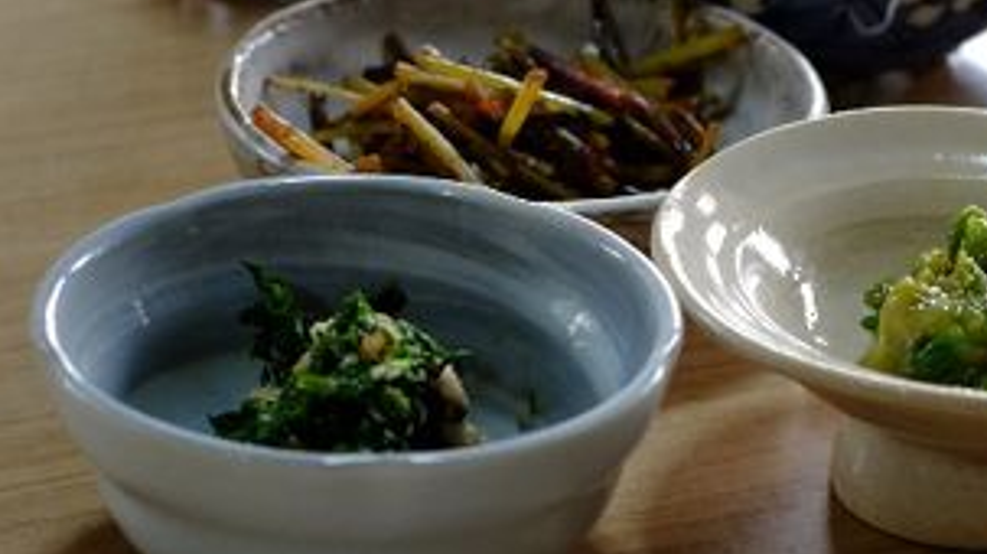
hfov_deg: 18.0
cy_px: 388
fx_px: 3112
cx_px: 583
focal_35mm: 119
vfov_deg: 10.2
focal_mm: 35
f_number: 4.5
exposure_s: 1/26
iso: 400
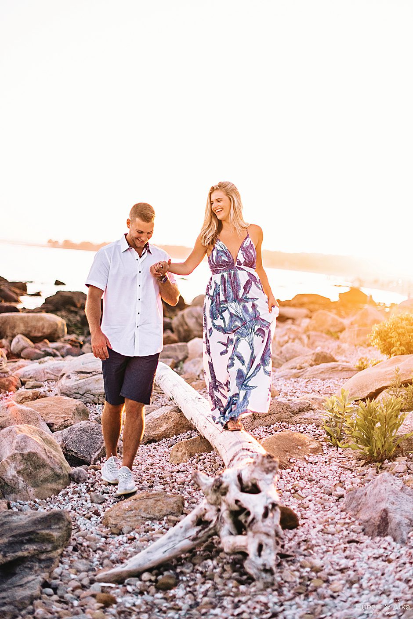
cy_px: 310
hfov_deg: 27.0
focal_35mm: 50
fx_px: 860
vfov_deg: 39.6
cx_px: 206
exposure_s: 1/4000
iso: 500
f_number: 1.4
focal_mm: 50
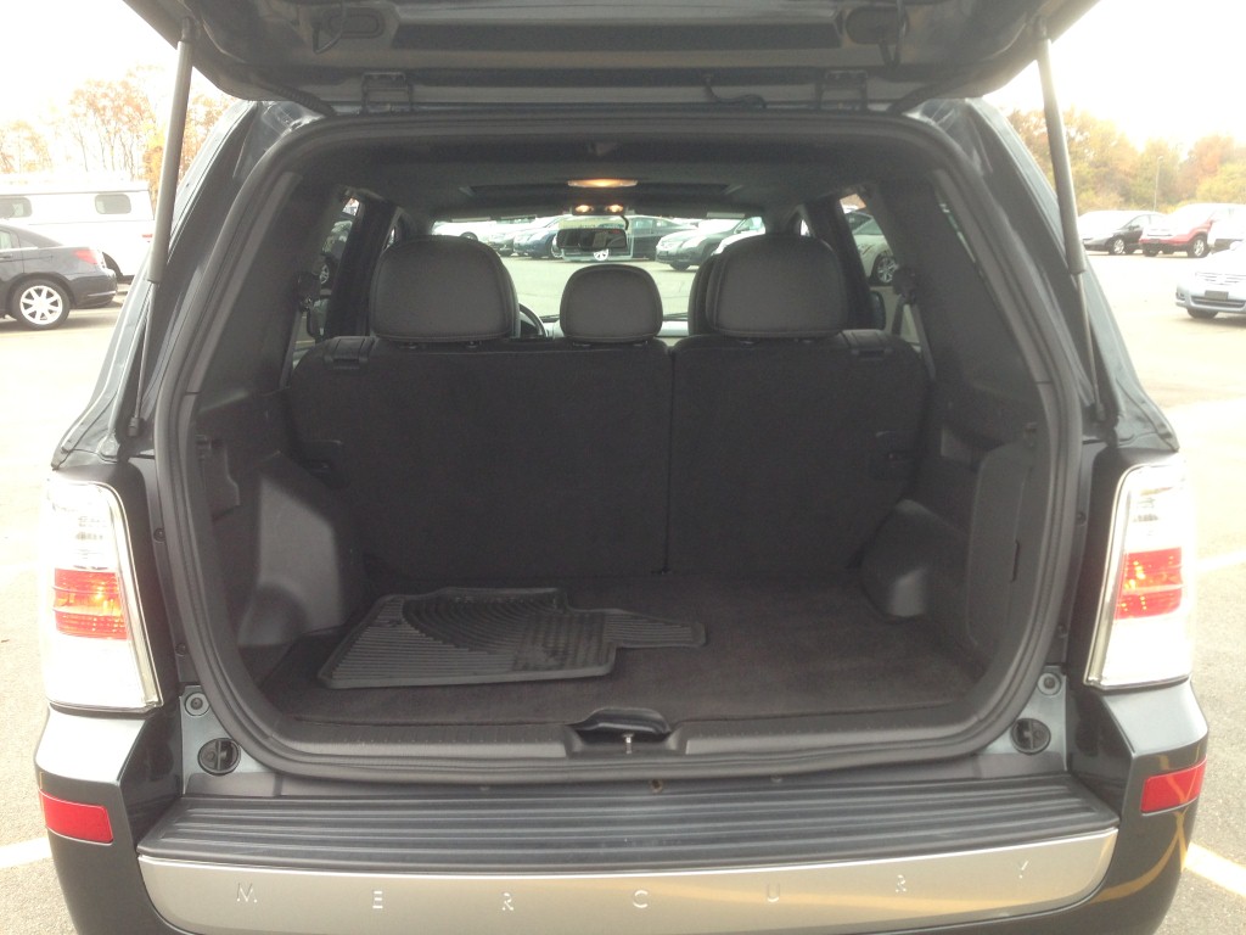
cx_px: 623
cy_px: 468
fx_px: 1188
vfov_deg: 42.9
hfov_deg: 55.4
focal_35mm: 33
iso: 64
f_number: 2.4
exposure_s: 1/60
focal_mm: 4.13
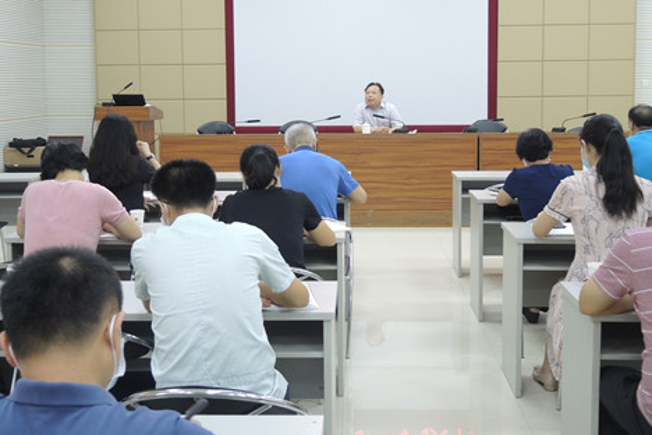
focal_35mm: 44
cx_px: 320
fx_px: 797
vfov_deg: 30.3
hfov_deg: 44.5
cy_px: 144
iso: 250
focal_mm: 7
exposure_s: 1/30
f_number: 2
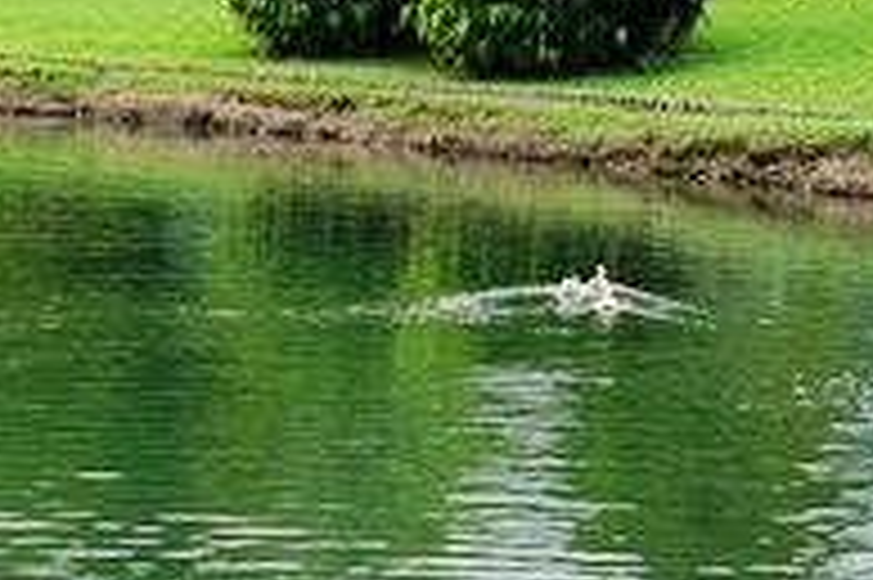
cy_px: -133
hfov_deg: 12.3
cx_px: -342
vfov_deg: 8.4
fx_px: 3901
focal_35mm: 161
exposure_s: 1/60
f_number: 4
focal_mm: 17.88
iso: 125
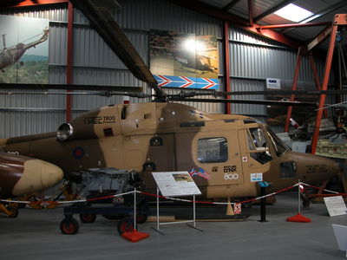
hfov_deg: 52.6
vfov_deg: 40.7
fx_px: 351
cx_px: 174
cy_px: 130
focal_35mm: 35
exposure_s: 1/30
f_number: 2.8
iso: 100
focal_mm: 8.9
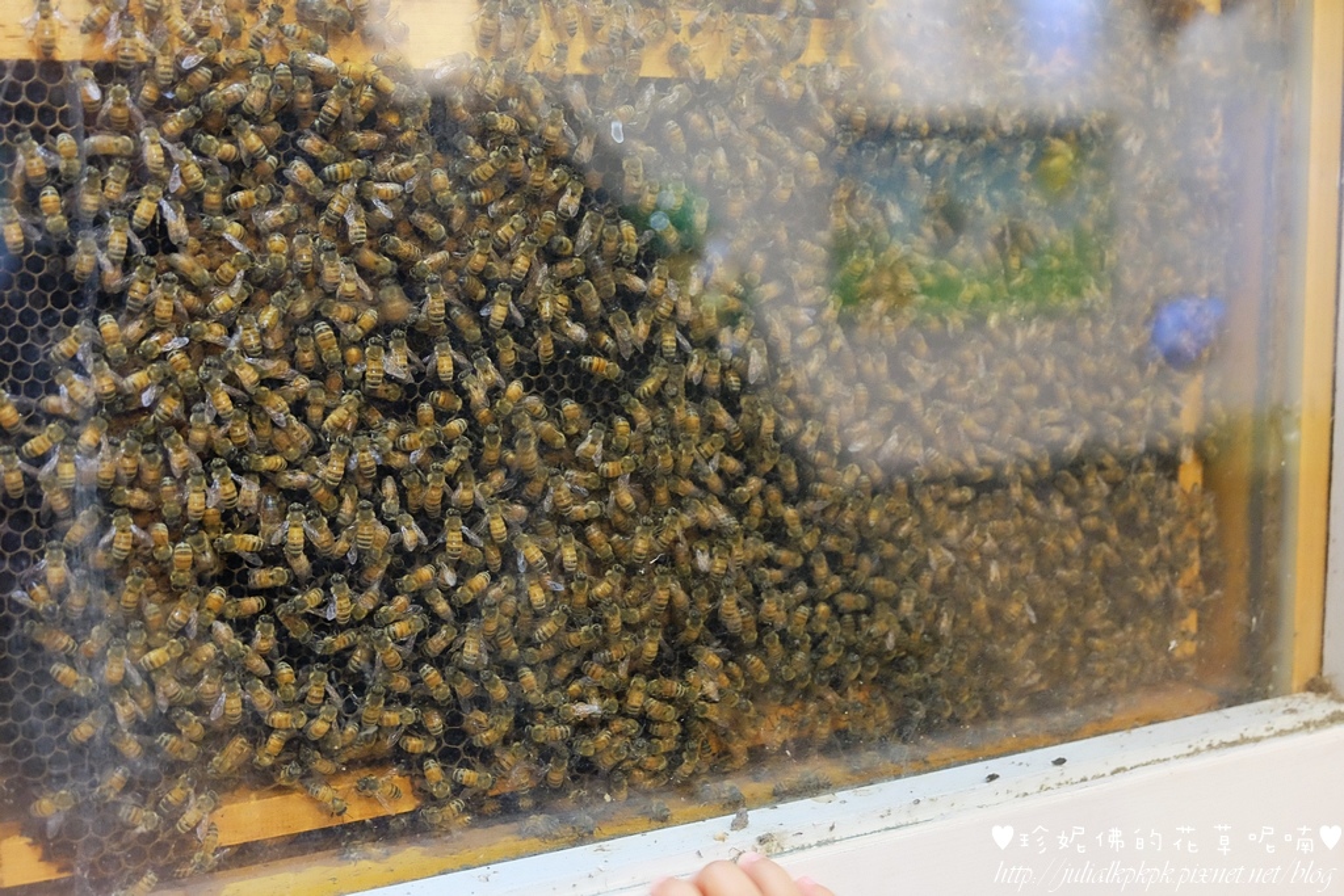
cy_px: 448
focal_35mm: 42
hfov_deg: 46.4
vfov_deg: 31.9
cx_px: 672
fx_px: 1568
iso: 3200
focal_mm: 28.2
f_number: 4.5
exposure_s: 1/18
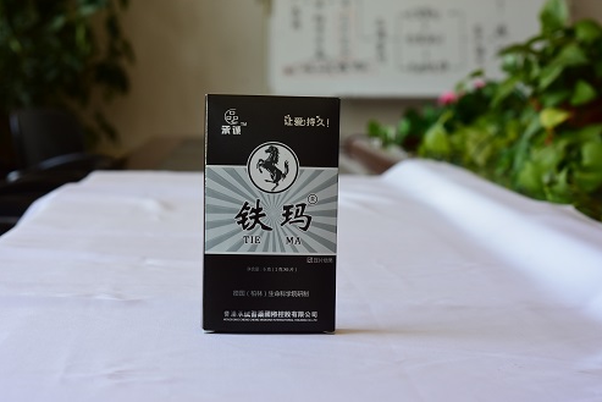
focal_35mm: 76
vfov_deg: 18.0
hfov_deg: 26.6
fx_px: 1271
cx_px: 303
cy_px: 201
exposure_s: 1/30
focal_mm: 50
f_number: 6.3
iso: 320
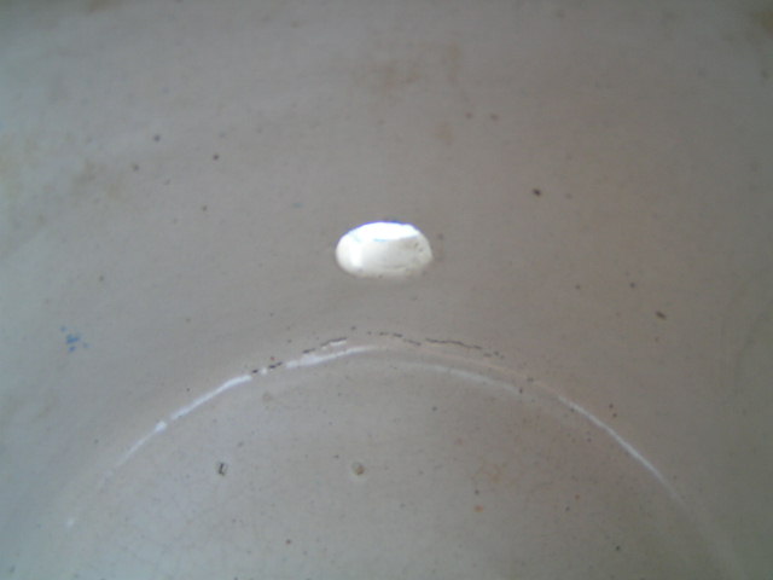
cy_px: 290
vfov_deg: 37.7
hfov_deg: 49.0
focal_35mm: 38
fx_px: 849
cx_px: 386
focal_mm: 5.8
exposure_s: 1/40
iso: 50
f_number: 2.8
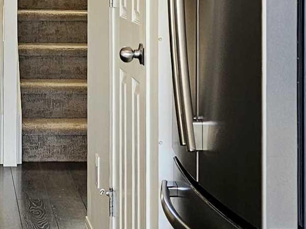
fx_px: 1026
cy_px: -74
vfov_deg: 12.4
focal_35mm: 116
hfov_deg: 16.6
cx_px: -6
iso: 80
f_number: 1.7
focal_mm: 6.3
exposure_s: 1/120
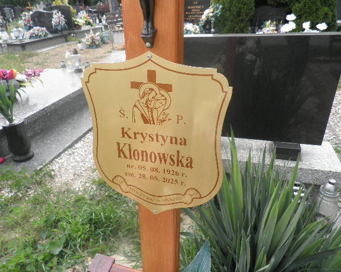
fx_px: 262
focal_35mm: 26
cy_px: 136
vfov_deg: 54.9
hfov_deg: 66.0
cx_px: 160
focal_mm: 4.3
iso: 64
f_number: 3.3
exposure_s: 1/200
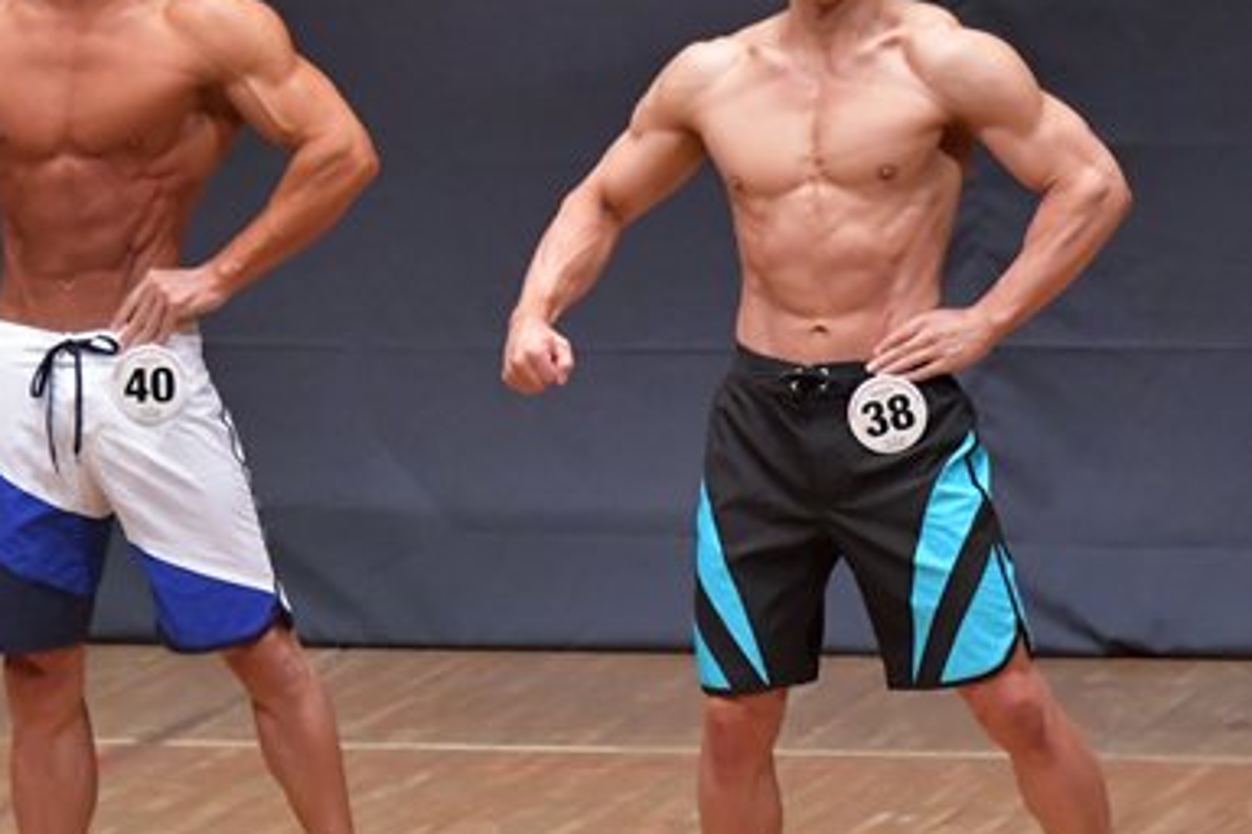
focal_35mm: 514
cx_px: 817
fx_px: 17874
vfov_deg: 2.7
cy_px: 391
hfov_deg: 4.0
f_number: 5.6
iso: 6400
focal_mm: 170
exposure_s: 1/400
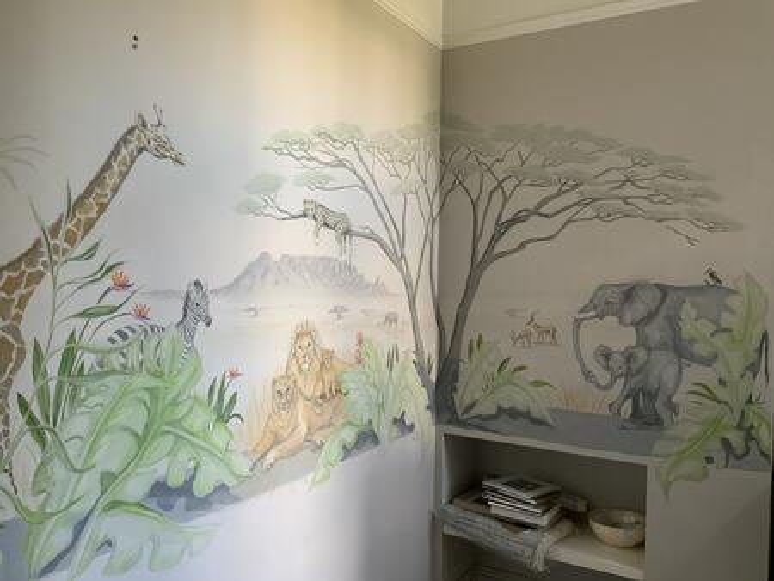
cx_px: 387
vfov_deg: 48.3
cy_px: 290
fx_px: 649
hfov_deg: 61.6
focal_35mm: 29
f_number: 1.8
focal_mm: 3
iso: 125
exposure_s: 1/60
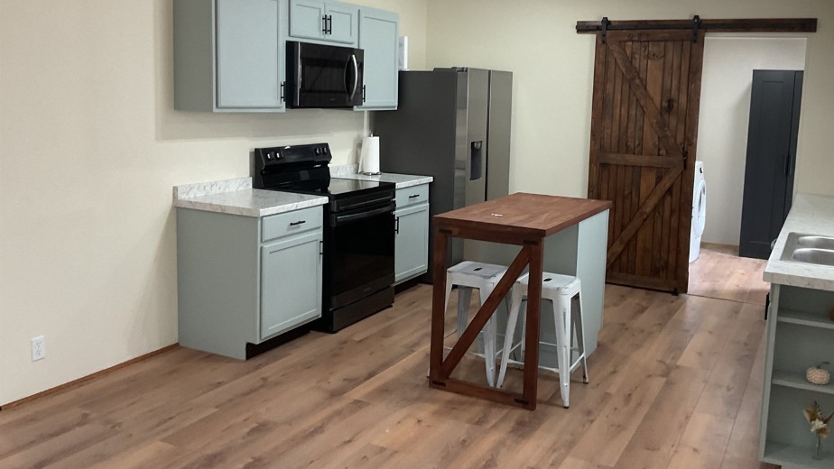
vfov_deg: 33.6
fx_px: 774
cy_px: 184
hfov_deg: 56.5
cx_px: 461
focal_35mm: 35
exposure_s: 1/60
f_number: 1.8
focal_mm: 3
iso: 125
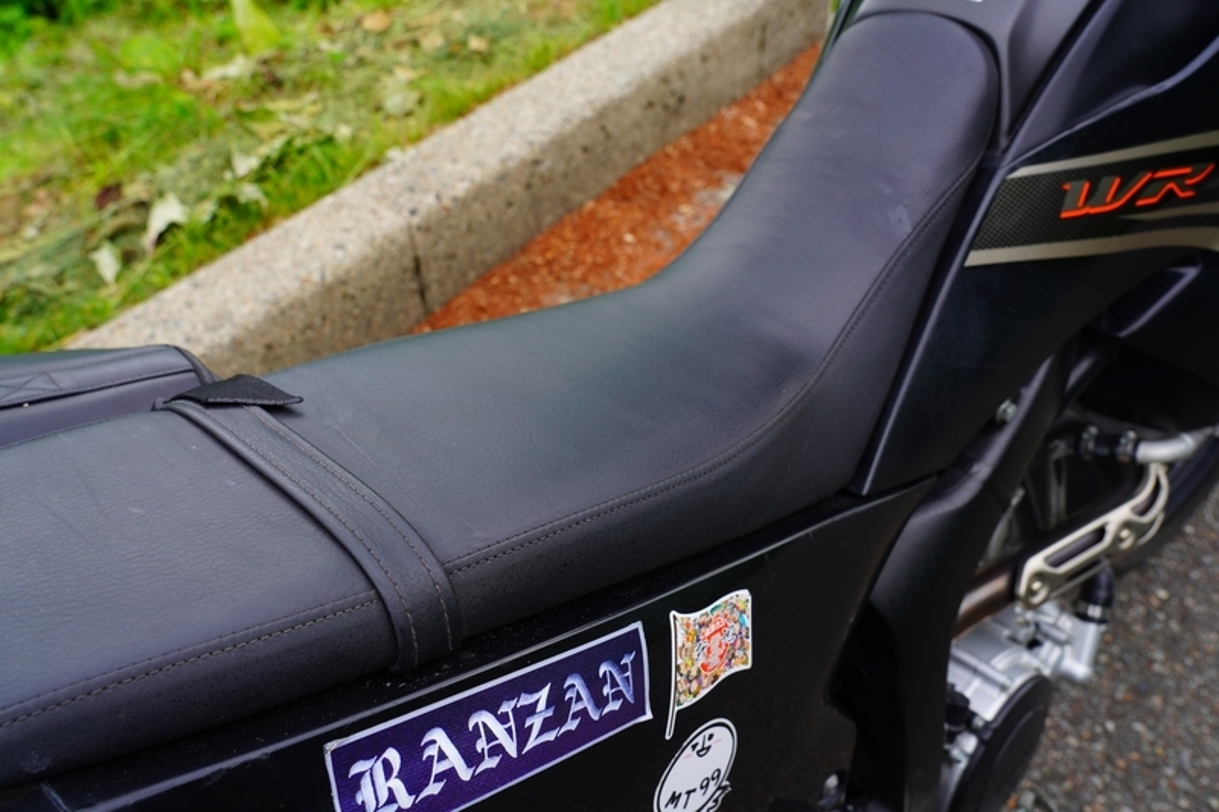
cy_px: 406
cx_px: 610
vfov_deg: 43.6
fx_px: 1016
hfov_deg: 61.9
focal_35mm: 30
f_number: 8
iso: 125
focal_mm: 30
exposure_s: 1/30
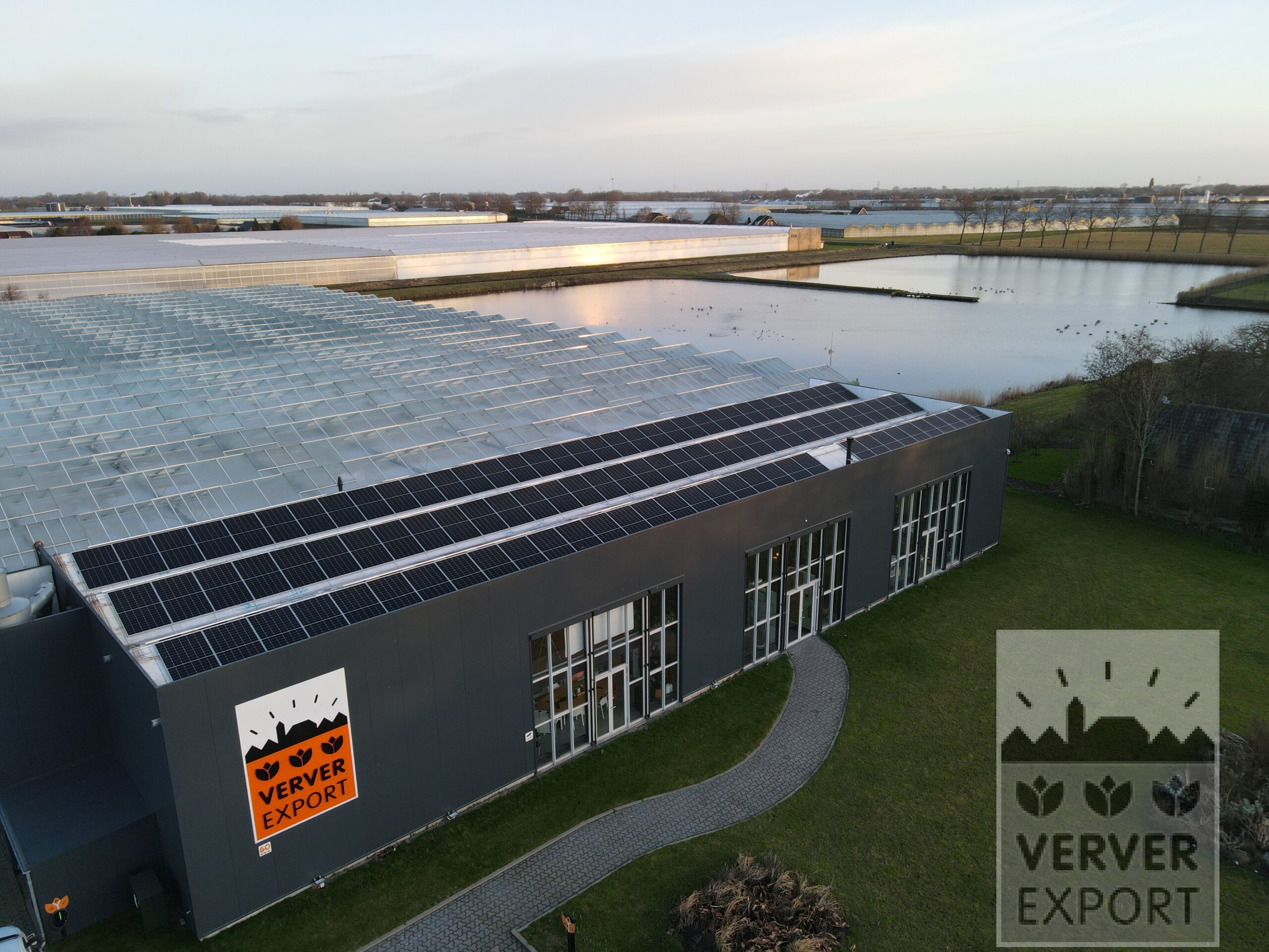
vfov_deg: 56.8
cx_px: 634
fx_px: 880
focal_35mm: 24
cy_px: 476
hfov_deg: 71.6
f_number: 2.8
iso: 100
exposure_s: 1/60
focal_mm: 4.5
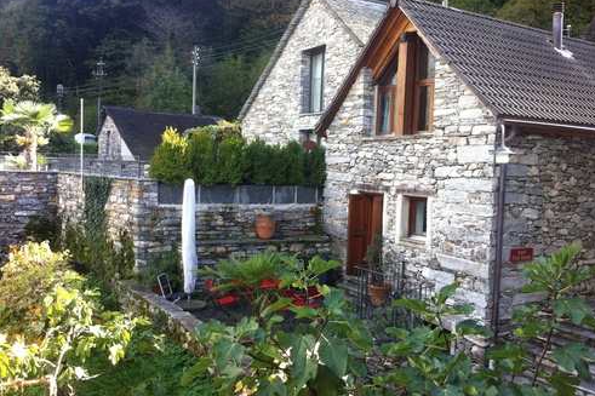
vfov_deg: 35.9
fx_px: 611
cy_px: 196
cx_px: 302
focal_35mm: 37
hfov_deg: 51.9
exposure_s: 1/120
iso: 100
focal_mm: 3.85
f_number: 2.8
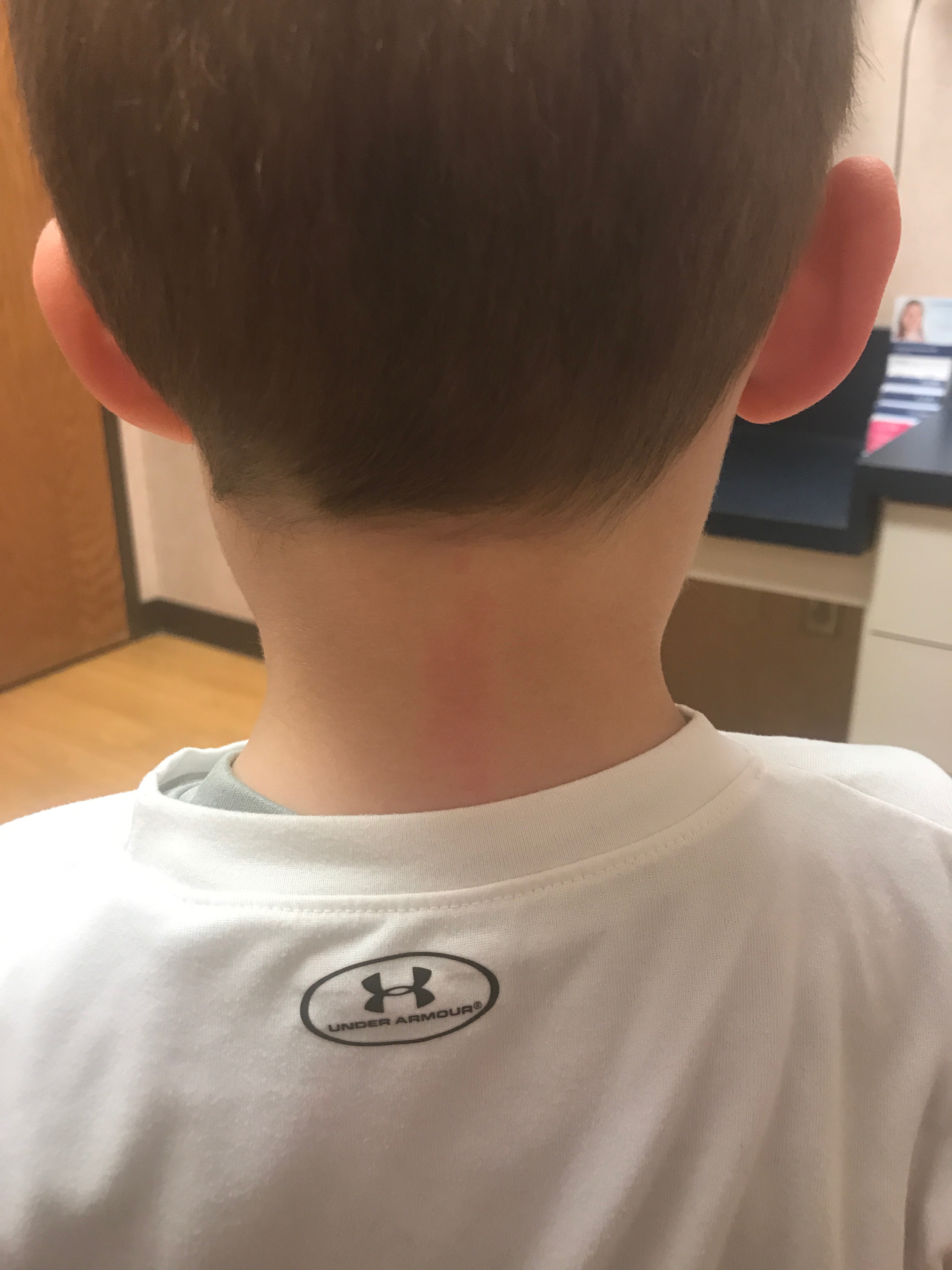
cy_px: 635
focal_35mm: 28
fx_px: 1027
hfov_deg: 49.7
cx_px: 476
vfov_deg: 63.4
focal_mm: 3.99
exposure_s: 1/20
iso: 40
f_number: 1.8
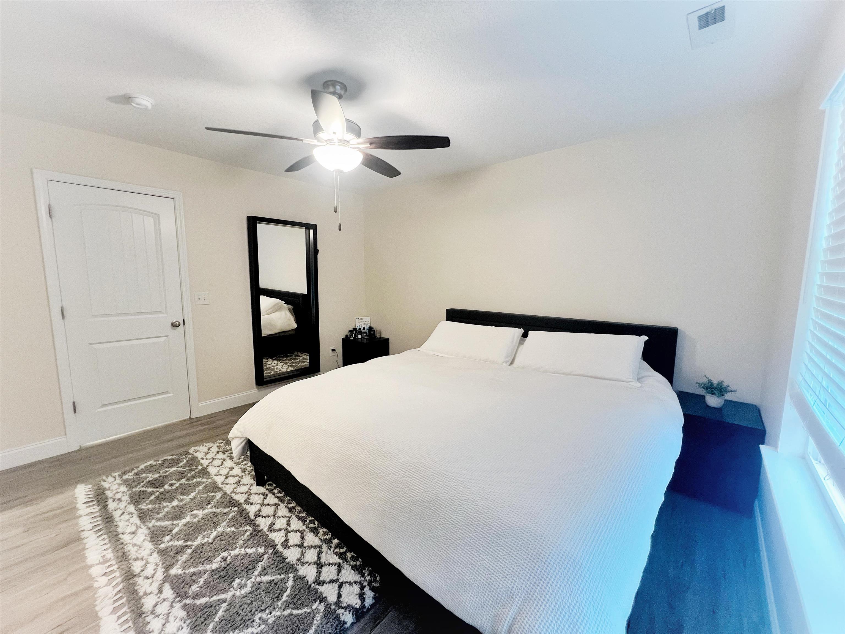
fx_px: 317
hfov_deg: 106.2
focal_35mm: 13
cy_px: 317
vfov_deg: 89.9
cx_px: 422
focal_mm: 1.57
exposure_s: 1/60
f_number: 1.8
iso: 250
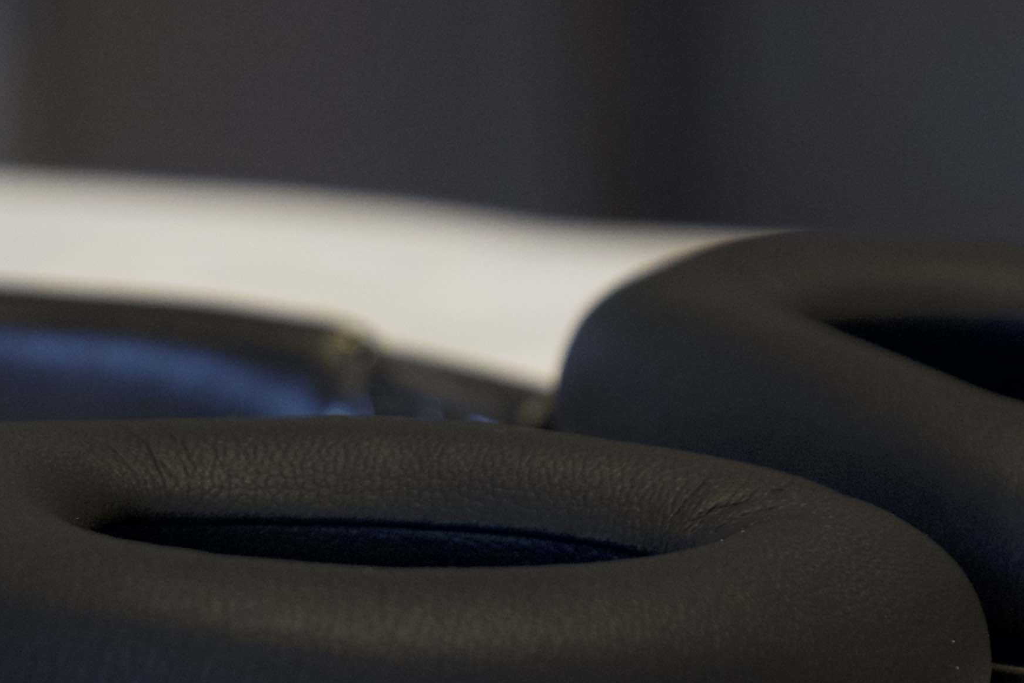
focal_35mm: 197
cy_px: 562
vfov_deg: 7.0
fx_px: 5603
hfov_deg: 10.4
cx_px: 122
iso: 3200
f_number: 5.6
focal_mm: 46.6
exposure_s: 1/18
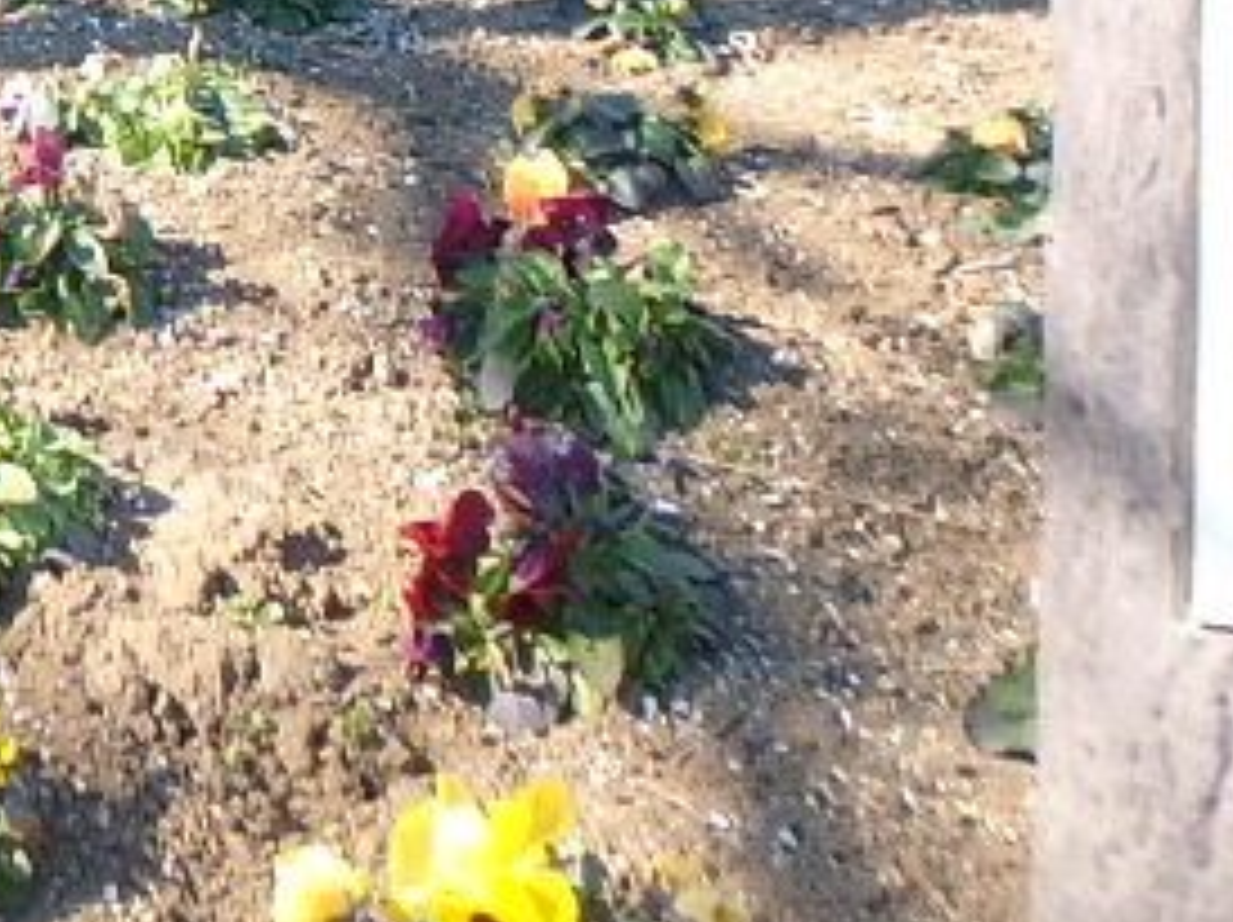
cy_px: -670
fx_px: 2598
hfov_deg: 24.0
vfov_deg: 17.0
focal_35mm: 73
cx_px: -297
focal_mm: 3.7
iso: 125
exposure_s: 1/200
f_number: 3.5
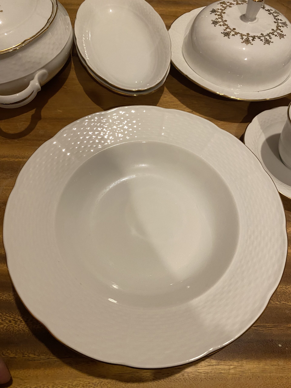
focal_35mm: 26
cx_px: 146
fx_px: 291
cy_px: 194
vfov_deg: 67.3
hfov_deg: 53.1
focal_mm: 4.25
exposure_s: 1/60
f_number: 1.8
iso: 250
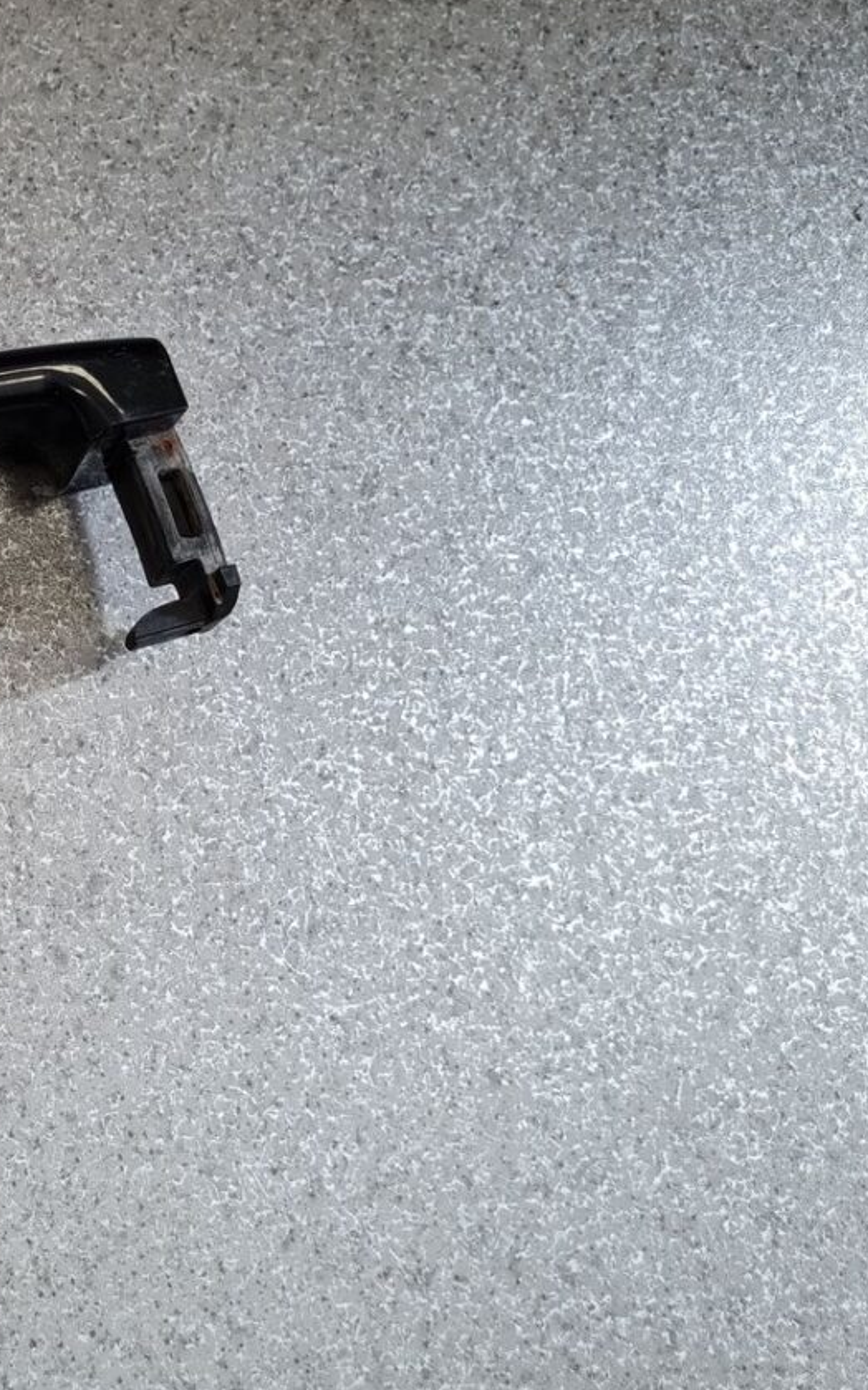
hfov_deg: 24.3
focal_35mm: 46
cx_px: -270
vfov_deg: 43.4
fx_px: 1742
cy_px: 593
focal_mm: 5.4
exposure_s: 1/100
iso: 64
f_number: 1.8
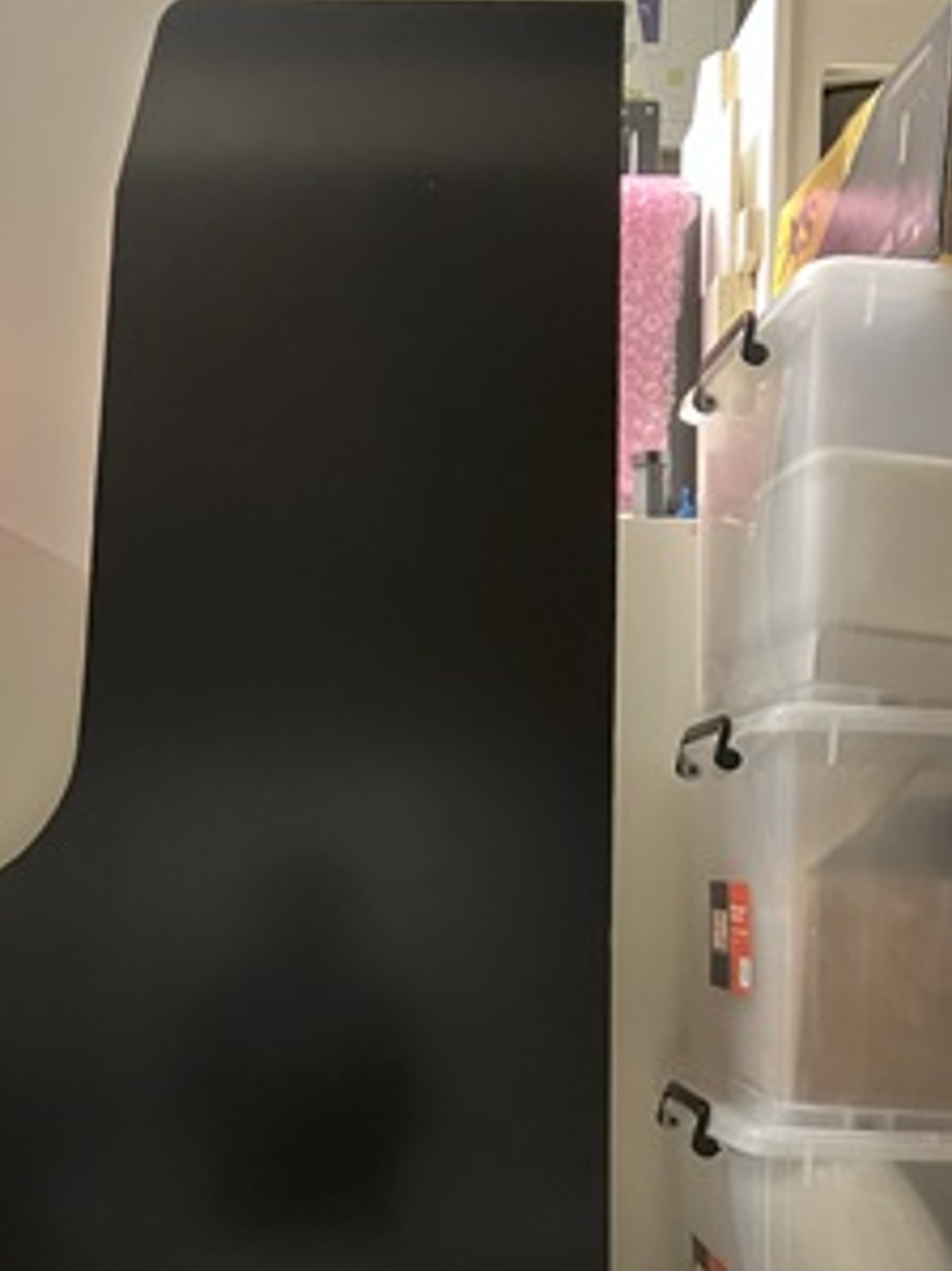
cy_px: 986
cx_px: 323
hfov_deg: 31.9
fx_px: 1651
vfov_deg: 40.6
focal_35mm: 45
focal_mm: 3.99
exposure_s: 1/20
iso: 640
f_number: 1.8
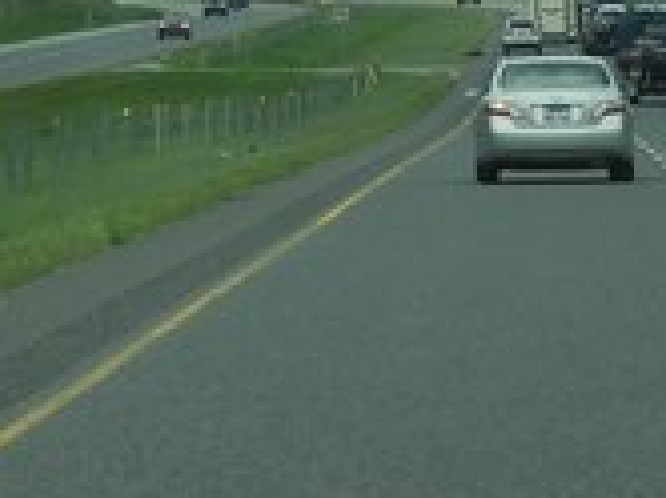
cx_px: 510
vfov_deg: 2.9
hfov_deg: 3.9
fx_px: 9740
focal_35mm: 507
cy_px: -369
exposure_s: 1/320
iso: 100
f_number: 4.8
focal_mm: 18.8
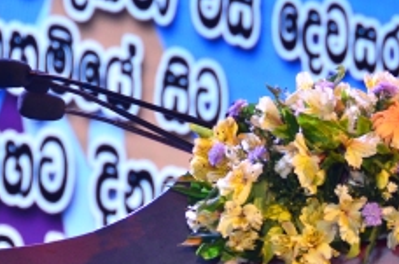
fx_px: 3572
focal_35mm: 323
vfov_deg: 4.2
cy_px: 4
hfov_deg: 6.4
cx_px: 156
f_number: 5
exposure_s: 1/60
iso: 400
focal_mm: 70
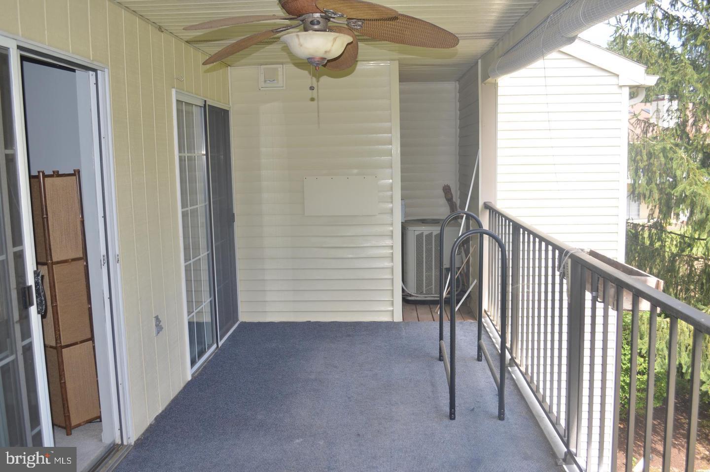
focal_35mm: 30
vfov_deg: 43.5
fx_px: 591
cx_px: 355
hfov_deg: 62.0
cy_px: 236
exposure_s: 1/200
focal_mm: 20
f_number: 4.5
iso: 100
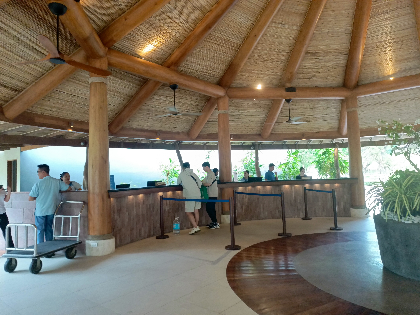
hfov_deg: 69.4
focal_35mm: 25
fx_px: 303
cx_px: 210
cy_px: 158
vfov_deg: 54.9
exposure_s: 1/60
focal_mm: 5.25
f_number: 1.7
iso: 655
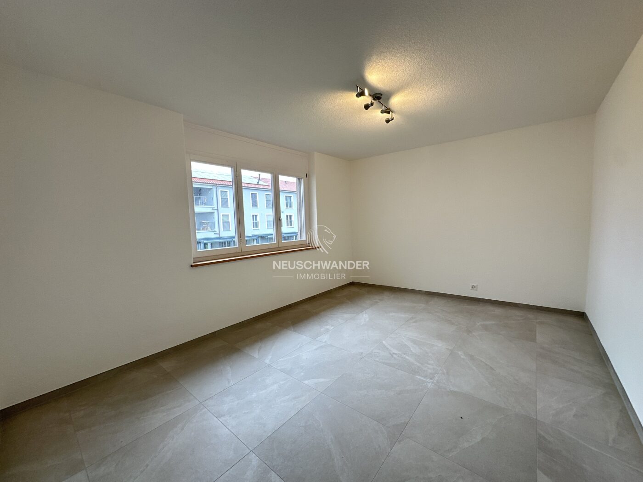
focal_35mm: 14
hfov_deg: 102.1
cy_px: 241
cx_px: 322
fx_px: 260
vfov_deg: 85.7
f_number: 2.2
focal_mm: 2.22
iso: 100
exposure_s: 1/100
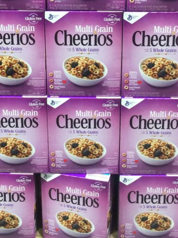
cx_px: 86
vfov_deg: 30.5
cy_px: 30
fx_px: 418
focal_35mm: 61
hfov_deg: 24.0
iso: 200
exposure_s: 1/30
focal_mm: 4.15
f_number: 2.2
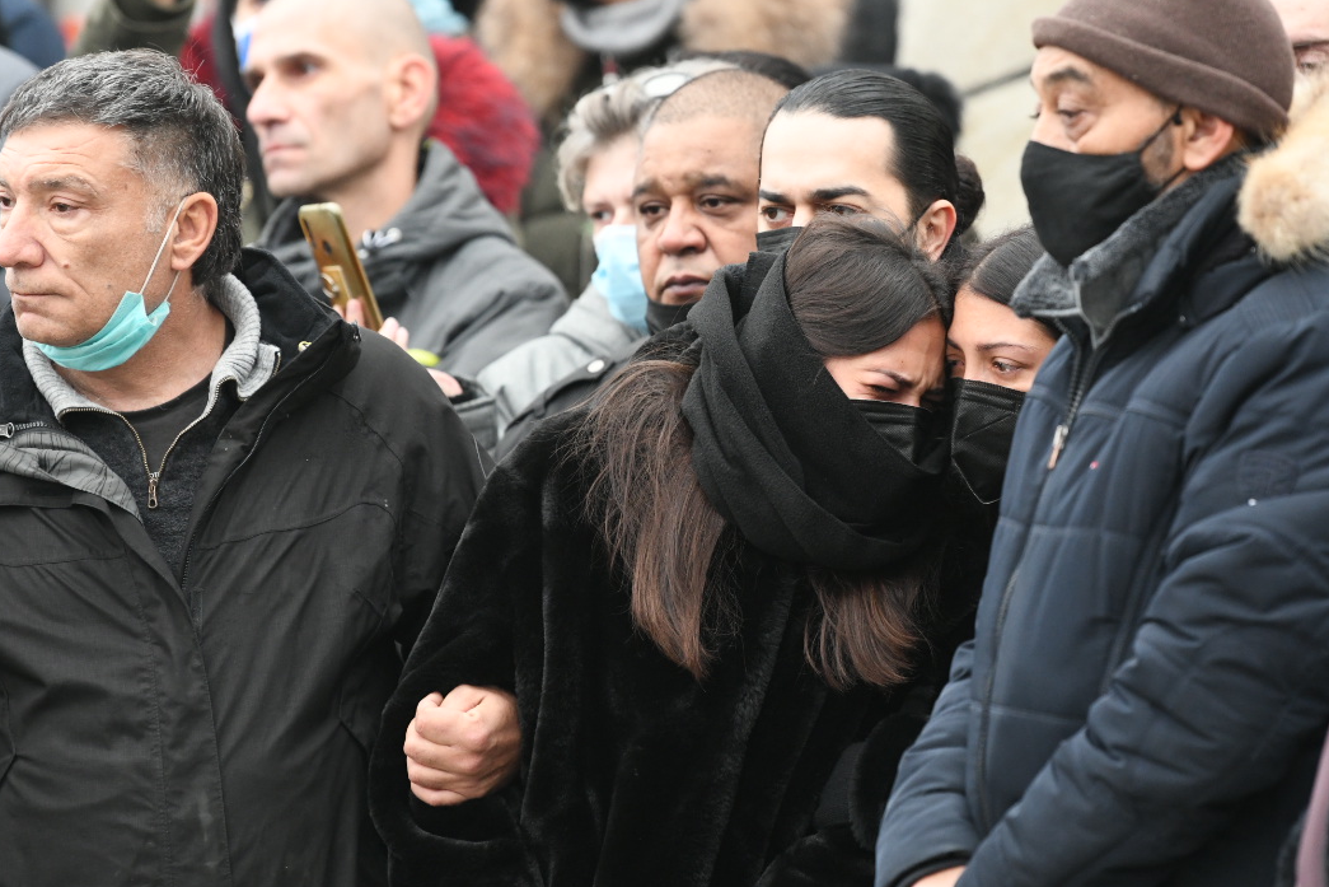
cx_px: 856
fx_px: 11445
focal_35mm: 310
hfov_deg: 6.6
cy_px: 428
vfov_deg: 4.4
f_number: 4
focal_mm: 200
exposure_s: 1/125
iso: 2000
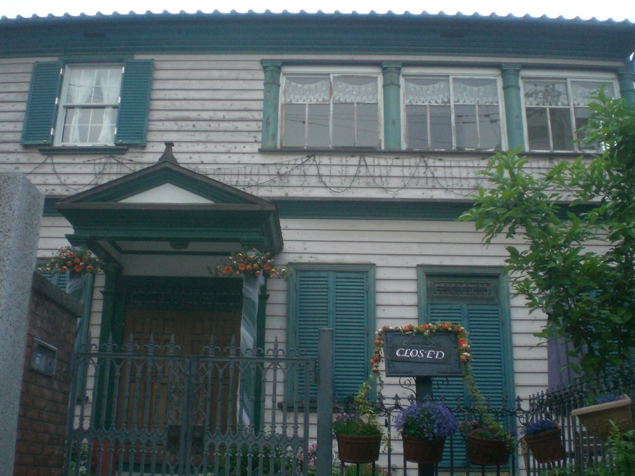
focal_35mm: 38
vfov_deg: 37.7
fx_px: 697
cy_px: 238
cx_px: 318
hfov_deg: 49.0
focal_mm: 6.3
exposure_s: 1/60
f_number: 3.1
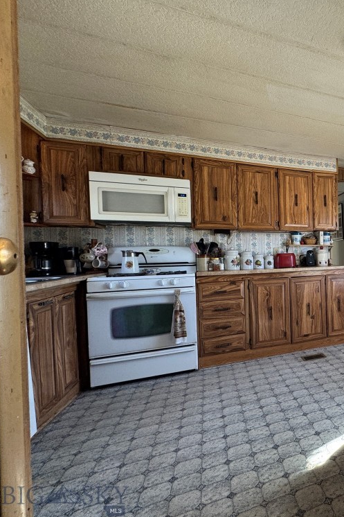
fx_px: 287
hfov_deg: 49.6
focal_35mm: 20
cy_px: 259
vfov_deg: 84.0
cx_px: 349
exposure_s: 1/120
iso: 100
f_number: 2.2
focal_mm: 2.22
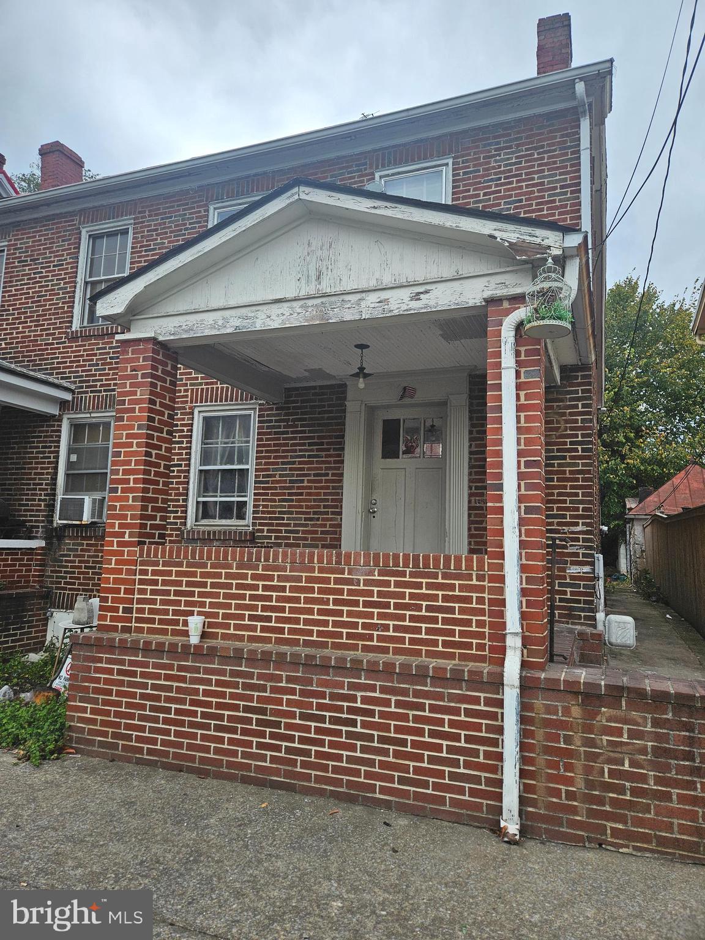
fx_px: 625
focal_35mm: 23
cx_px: 352
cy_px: 470
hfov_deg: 58.9
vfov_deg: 73.9
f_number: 1.8
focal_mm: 5.4
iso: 50
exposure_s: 1/366
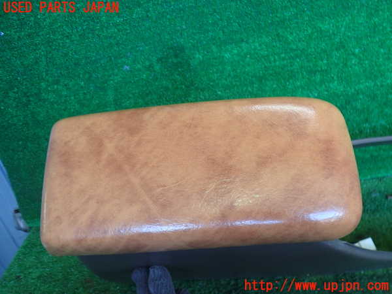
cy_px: 147
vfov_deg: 46.8
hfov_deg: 60.0
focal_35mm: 30
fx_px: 340
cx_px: 196
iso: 200
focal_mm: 5.4
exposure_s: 1/100
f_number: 2.3
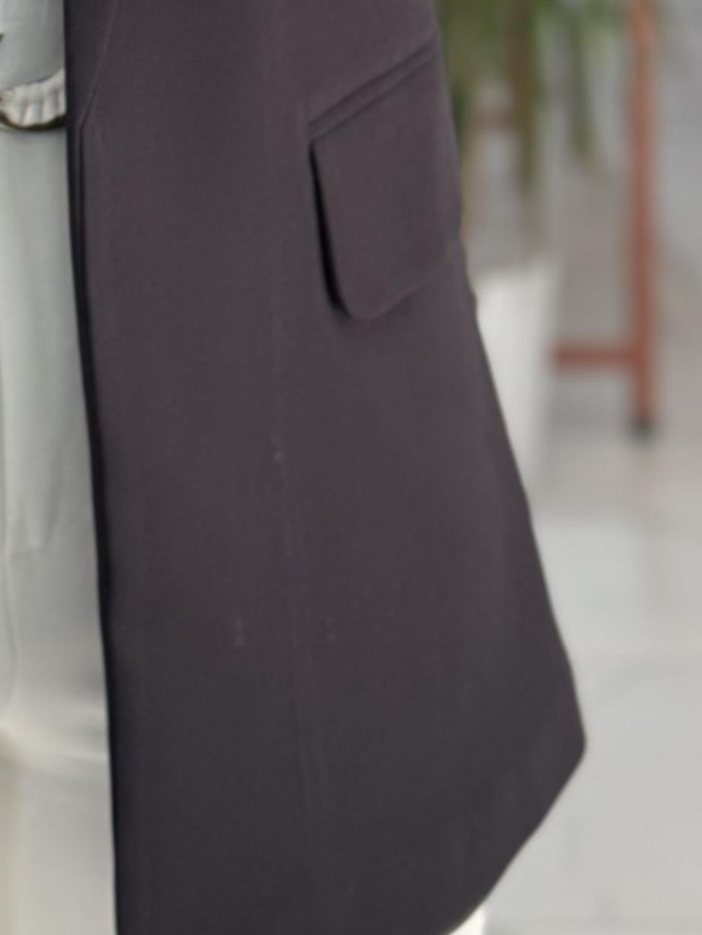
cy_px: -103
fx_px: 4272
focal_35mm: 158
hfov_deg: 9.3
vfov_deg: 12.3
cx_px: -20
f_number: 1.78
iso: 100
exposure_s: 1/100
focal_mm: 6.76
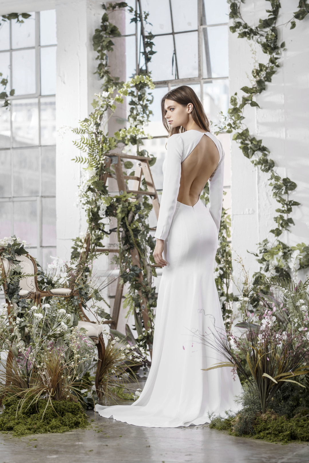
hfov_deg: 16.1
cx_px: 154
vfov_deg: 23.9
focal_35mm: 85
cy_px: 232
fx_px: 1093
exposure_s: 1/200
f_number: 3.5
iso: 100
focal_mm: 85
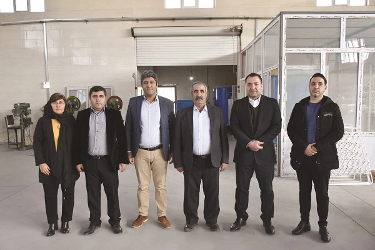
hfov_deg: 61.9
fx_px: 312
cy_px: 125
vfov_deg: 43.6
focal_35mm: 30
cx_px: 188
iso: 400
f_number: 5
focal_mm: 20
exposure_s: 1/60
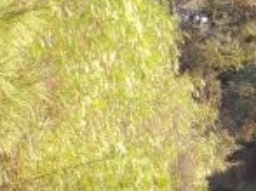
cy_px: 309
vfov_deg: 8.6
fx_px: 1234
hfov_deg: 10.1
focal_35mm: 167
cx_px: 643
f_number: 3
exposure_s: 1/250
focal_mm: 4.3
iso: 100
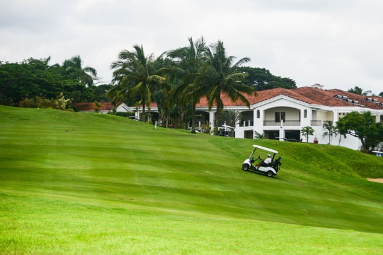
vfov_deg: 7.0
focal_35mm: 195
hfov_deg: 10.5
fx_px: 2074
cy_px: 112
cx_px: 226
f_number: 6
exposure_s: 1/2500
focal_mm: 155
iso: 320
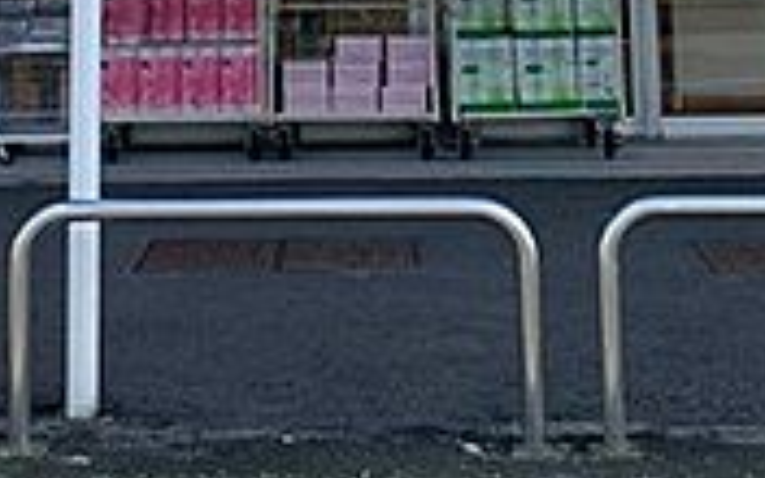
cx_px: 348
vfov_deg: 12.3
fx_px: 2022
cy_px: -380
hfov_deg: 21.4
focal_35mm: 97
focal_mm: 4.25
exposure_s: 1/1100
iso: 25
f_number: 1.8
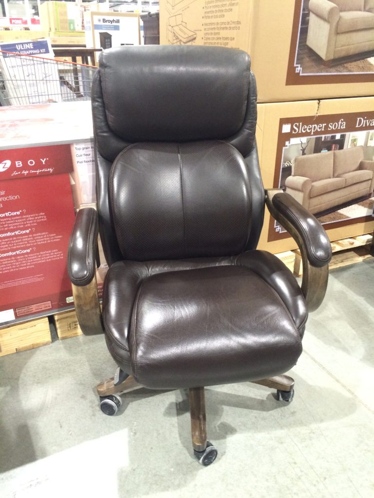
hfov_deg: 48.2
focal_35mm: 29
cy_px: 249
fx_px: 418
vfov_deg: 61.7
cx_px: 187
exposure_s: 1/24
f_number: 2.2
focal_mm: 4.15
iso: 320
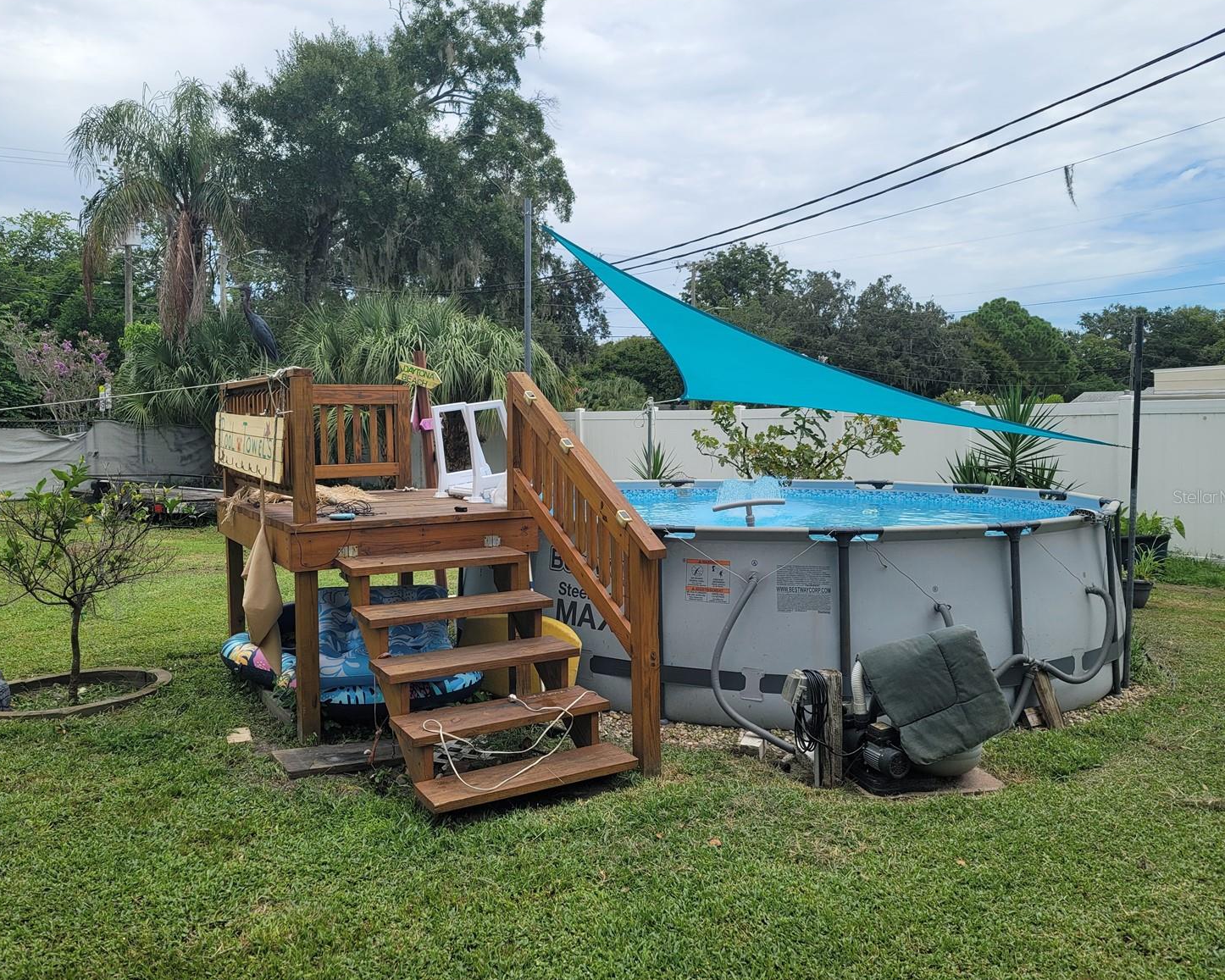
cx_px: 575
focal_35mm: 27
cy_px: 496
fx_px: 979
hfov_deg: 64.0
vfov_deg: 53.2
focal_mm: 7
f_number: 1.8
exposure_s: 1/825
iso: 20
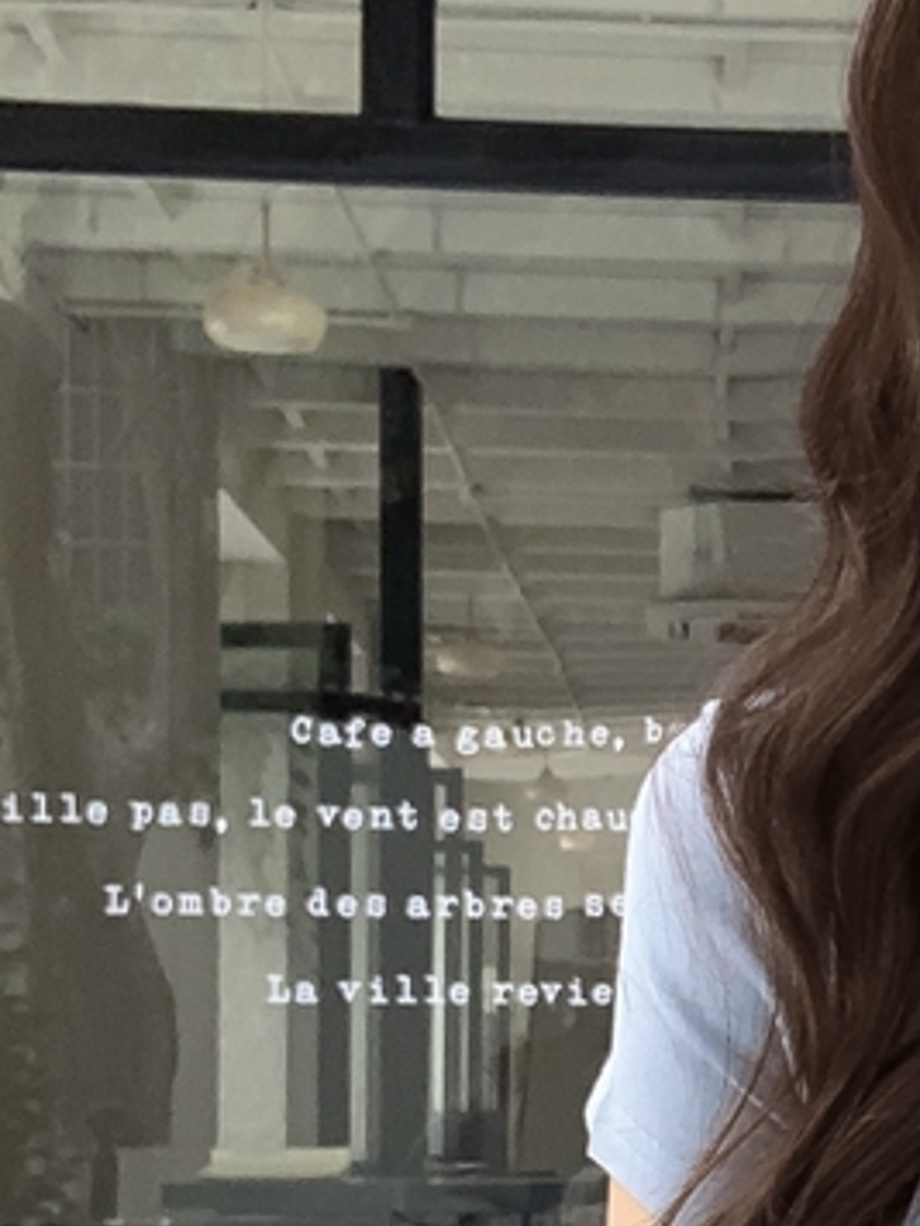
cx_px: 1130
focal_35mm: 96
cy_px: 987
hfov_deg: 14.8
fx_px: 3402
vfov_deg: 20.2
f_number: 2.2
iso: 16
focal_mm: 2.87
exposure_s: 1/180
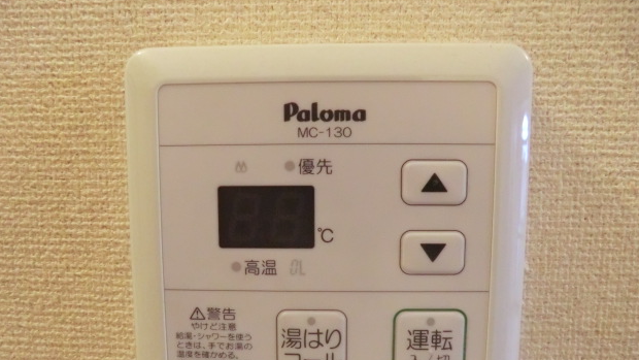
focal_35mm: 27
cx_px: 311
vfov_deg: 42.3
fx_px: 458
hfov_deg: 69.8
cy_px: 240
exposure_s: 1/40
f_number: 3.2
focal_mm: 4.3
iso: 800
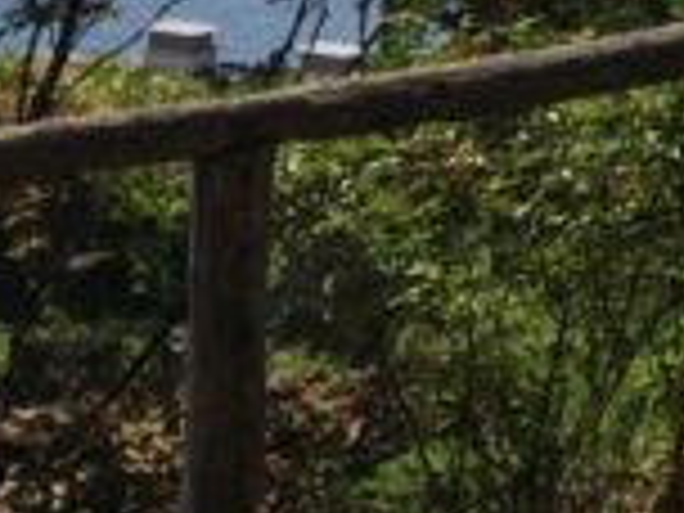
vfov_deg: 7.1
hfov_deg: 8.4
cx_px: 2102
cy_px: -796
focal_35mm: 195
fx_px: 3853
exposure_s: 1/2415
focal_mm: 4.15
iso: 32
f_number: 2.2
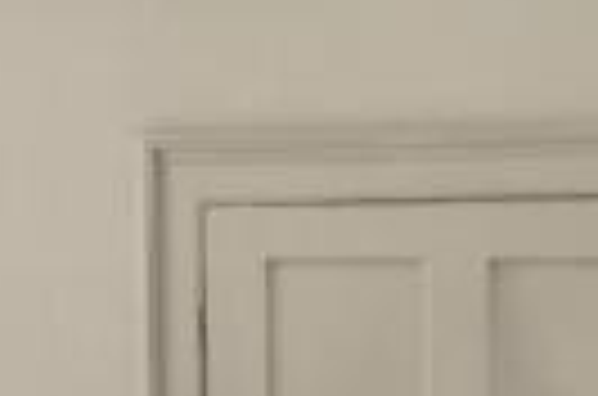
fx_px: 1449
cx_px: -506
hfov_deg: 18.1
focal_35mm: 87
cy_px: 659
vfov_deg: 14.2
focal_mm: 17.7
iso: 640
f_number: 8
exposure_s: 1/10
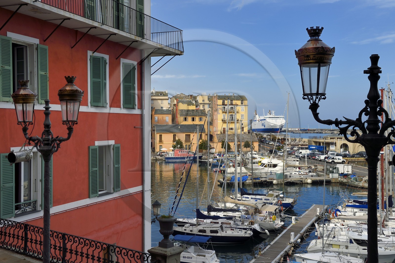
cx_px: 198
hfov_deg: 44.5
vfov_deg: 30.5
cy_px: 132
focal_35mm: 44
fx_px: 482
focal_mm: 44
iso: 200
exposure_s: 1/250
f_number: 13
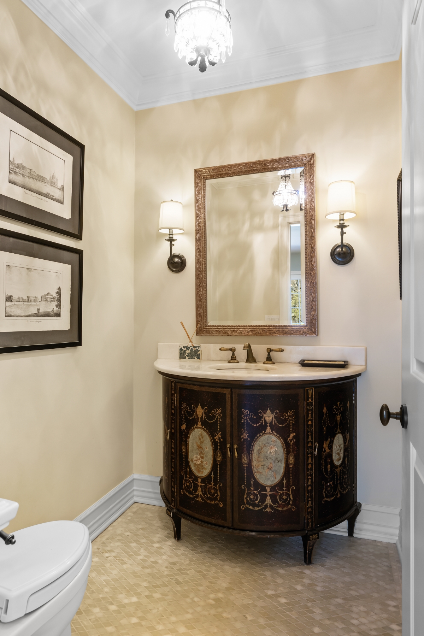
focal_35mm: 22
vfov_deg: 79.9
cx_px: 212
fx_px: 380
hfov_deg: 58.3
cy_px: 318
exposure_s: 2
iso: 400
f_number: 9
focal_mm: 21.5
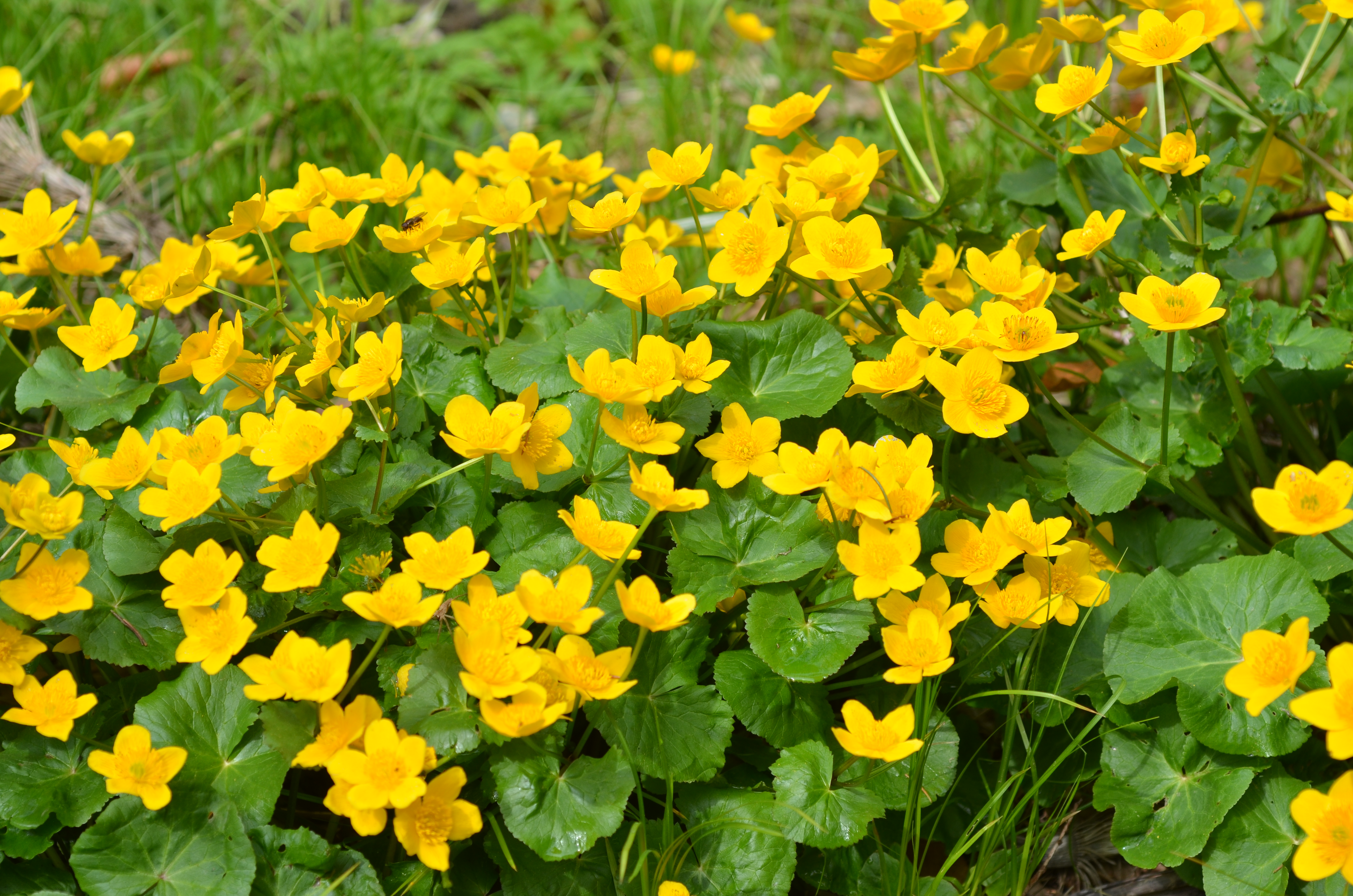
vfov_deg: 15.1
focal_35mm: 90
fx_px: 3375
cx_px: 676
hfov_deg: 22.7
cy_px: 448
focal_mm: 60
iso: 200
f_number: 6.3
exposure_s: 1/640
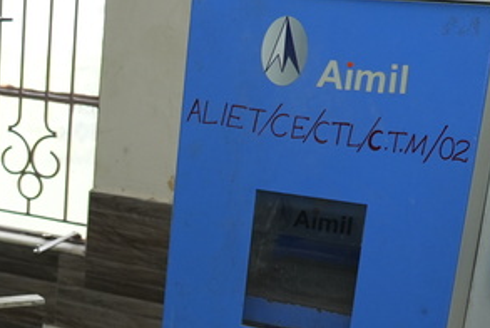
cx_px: 16
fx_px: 1172
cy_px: 382
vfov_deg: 15.4
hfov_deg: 22.8
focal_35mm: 86
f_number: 4
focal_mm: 24
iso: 640
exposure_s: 1/160
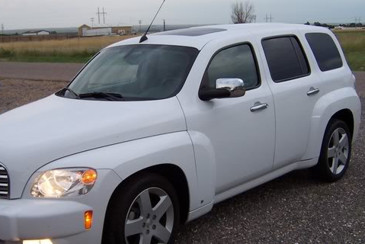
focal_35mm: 50
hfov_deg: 39.6
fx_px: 507
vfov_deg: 27.0
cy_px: 121
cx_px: 174
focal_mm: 5.6
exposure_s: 1/90
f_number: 2.8
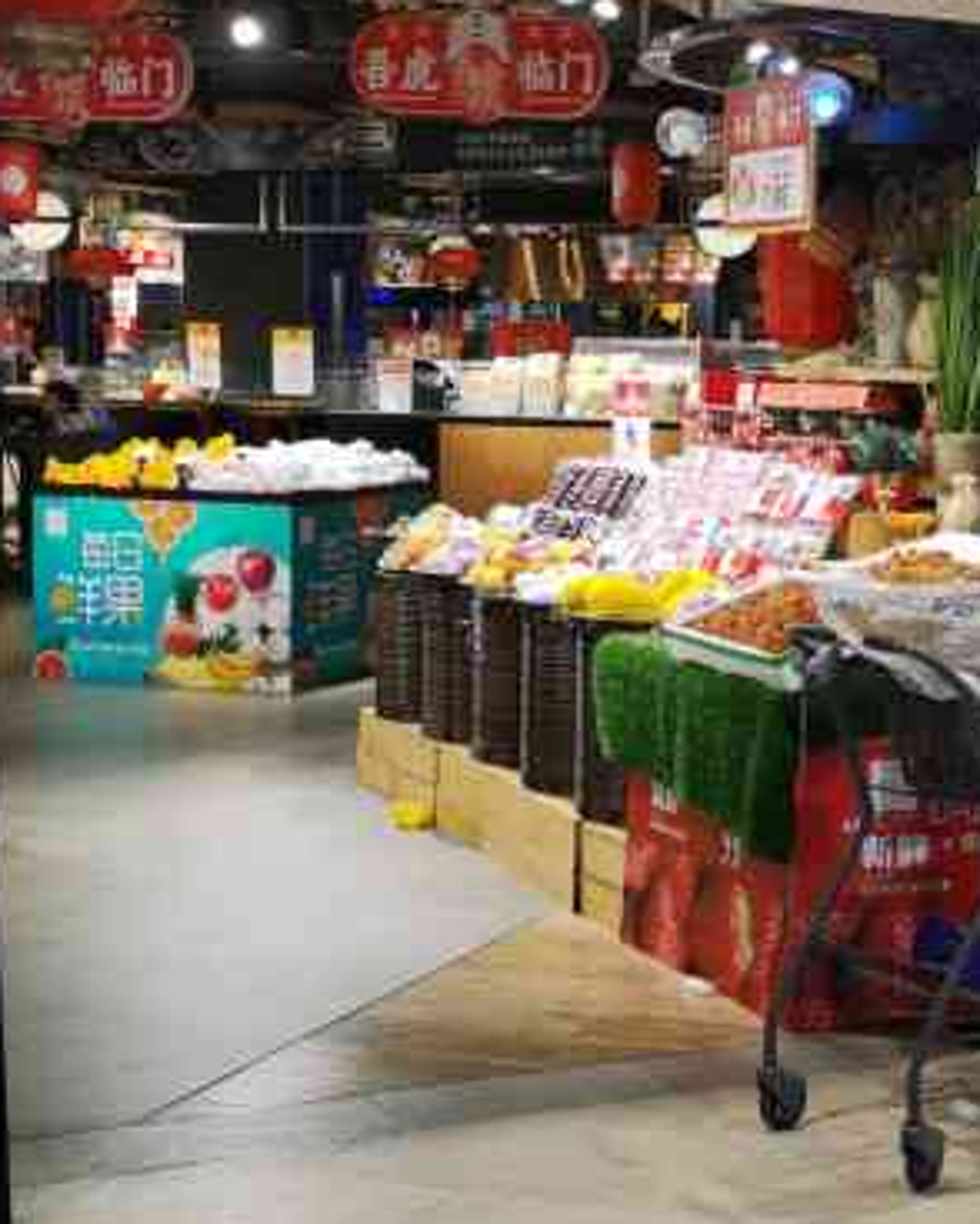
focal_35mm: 67
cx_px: 937
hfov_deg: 22.1
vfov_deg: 28.3
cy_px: 525
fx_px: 2427
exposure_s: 1/108
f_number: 1.8
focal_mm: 5.58
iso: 50
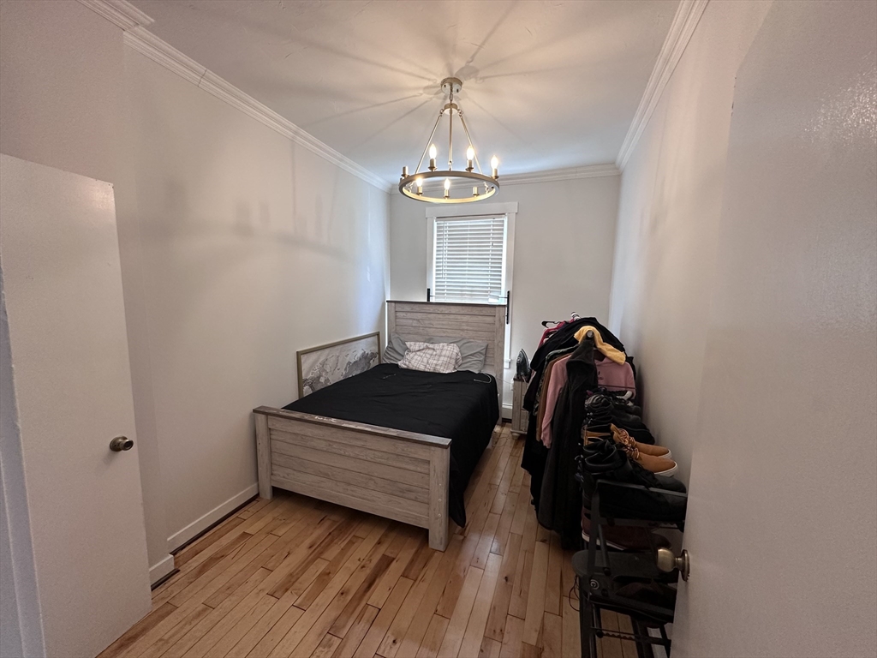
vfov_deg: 85.7
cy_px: 329
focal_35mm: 14
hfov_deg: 102.1
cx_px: 438
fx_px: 355
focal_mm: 2.22
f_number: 2.2
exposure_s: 1/120
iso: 250
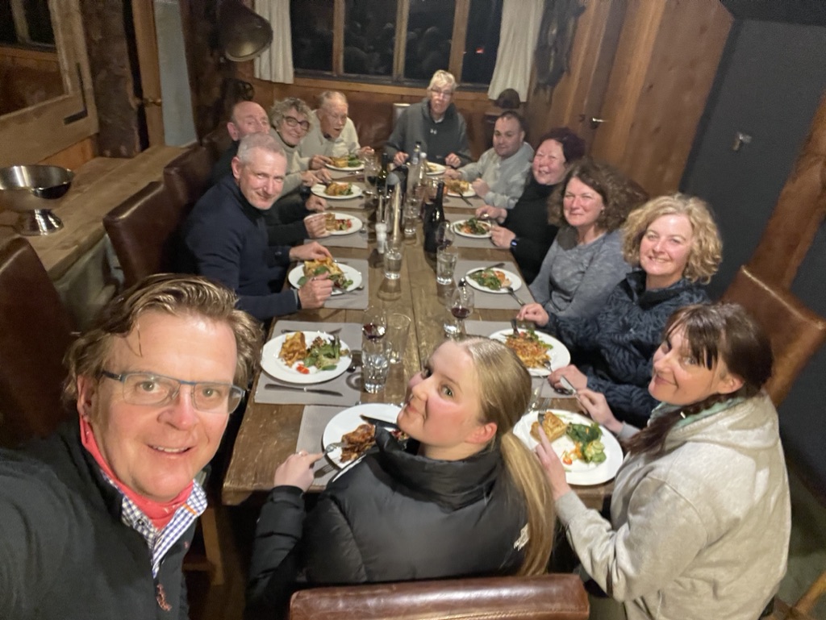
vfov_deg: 58.9
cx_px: 413
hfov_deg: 73.9
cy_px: 310
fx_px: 549
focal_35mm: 23
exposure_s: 1/30
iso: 500
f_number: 2.2
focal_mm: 2.71
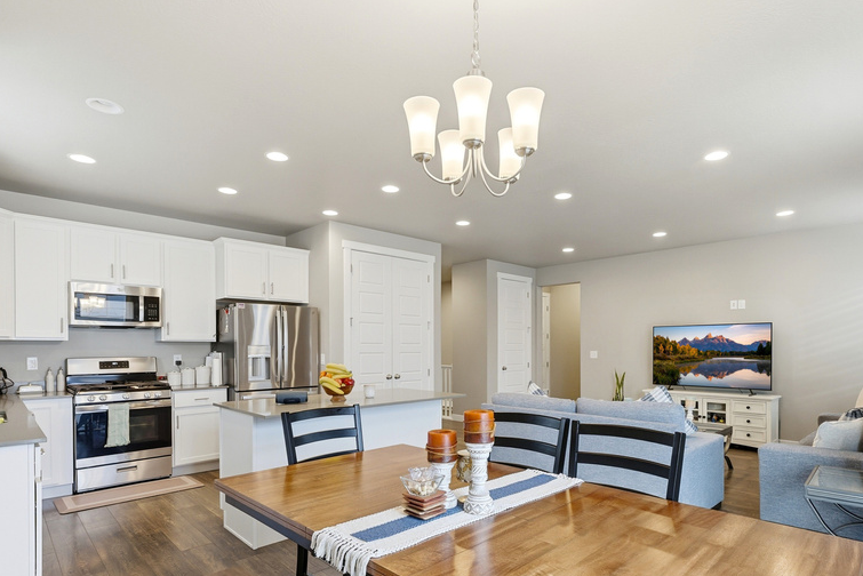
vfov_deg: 63.9
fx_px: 456
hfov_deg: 86.9
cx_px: 445
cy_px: 351
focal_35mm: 19
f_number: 8
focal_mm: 14
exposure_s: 1/320
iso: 640
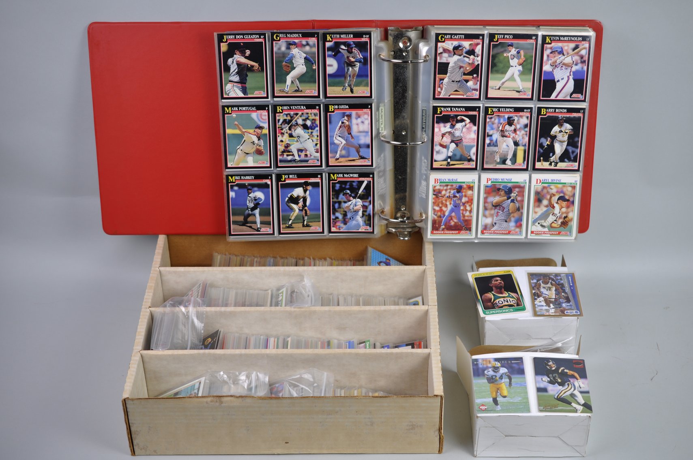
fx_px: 1154
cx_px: 346
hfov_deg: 33.4
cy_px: 230
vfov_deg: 22.6
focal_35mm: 60
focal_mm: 40
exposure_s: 1/60
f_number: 3.5
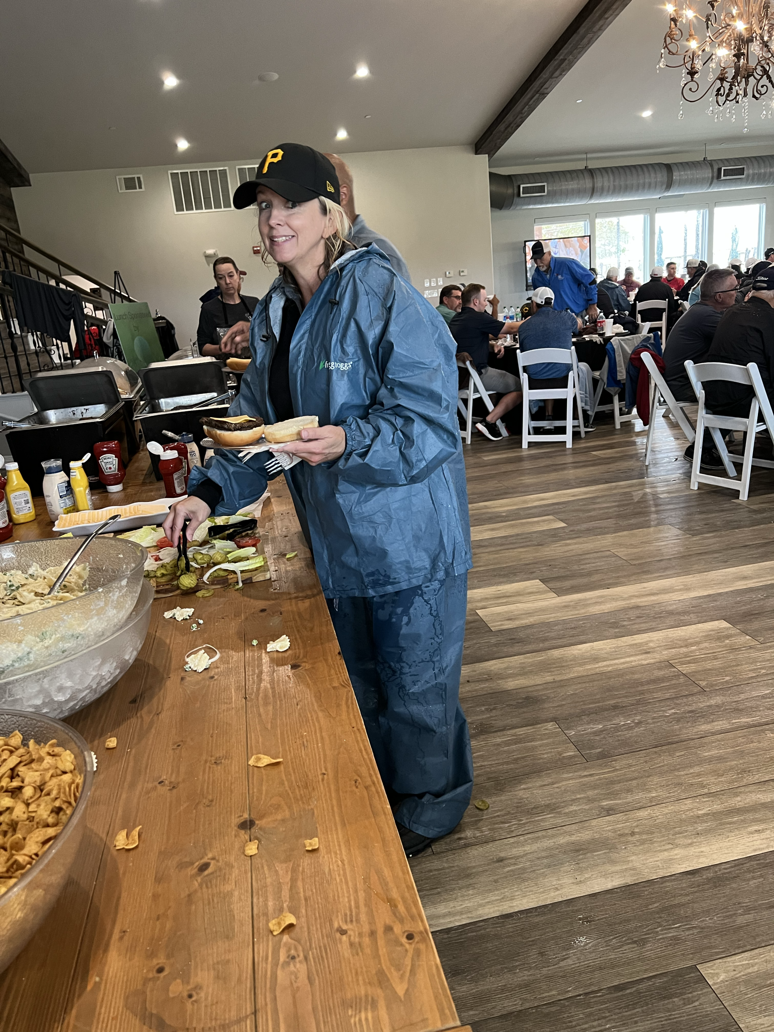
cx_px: 387
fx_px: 775
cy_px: 516
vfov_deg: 67.3
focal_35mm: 26
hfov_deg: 53.1
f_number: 1.5
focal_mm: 5.7
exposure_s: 1/60
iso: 320
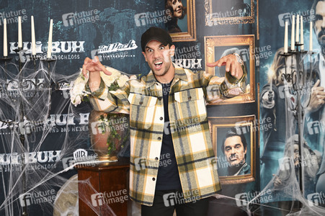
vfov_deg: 18.2
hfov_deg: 27.0
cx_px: 162
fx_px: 677
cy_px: 108
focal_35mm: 75
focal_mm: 75
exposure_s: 1/125
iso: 500
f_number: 2.8
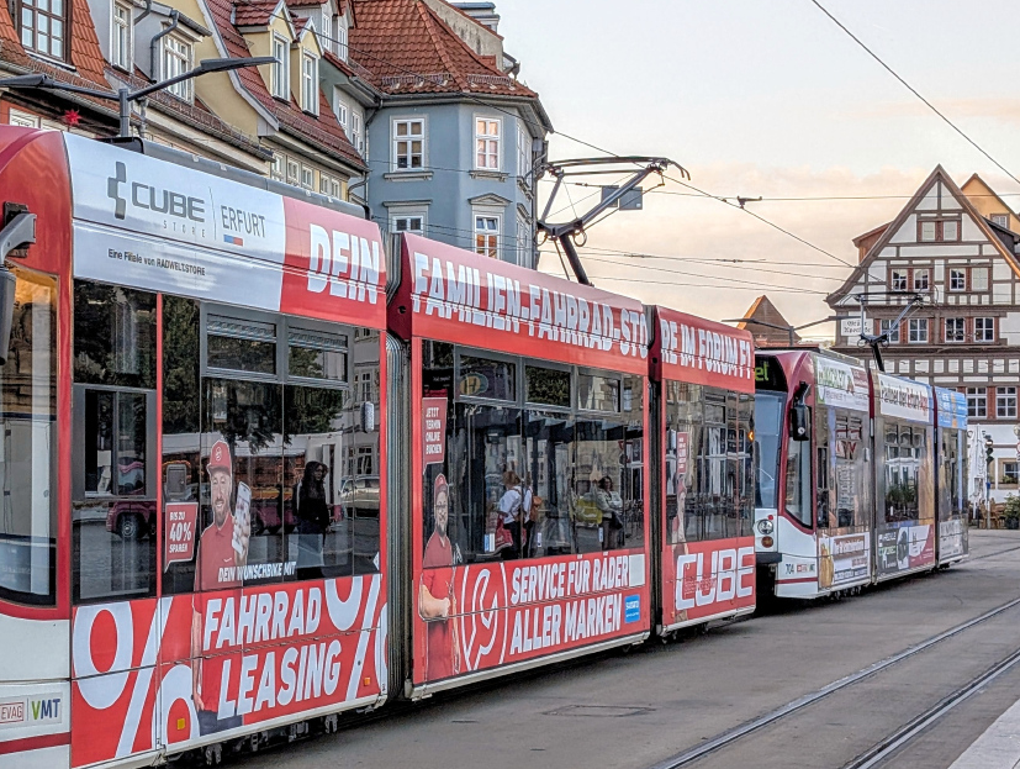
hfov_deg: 25.0
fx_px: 2273
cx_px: 234
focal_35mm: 77
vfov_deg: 19.2
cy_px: 438
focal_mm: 6.9
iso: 20
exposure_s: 1/212
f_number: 1.68
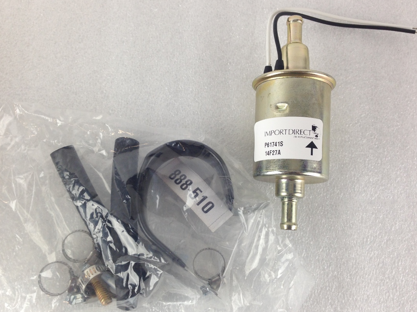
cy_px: 171
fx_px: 470
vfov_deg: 36.8
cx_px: 204
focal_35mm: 39
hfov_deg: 47.9
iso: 50
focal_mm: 4.12
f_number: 2.4
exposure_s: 1/60
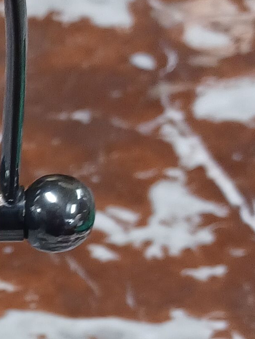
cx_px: -265
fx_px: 1208
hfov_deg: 10.9
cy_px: 397
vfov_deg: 15.5
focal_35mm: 123
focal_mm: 4.6
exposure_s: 1/33.3
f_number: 1.8
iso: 320
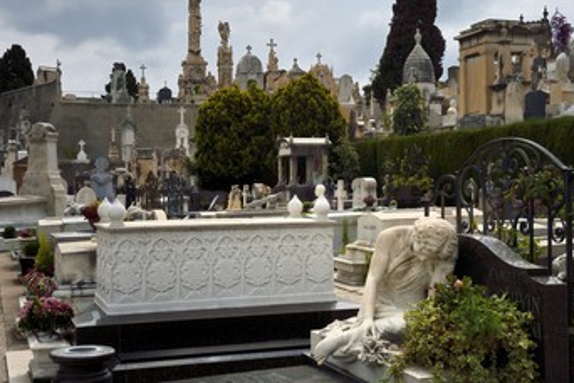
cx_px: 305
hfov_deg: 36.9
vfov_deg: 25.0
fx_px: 861
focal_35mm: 54
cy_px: 171
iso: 200
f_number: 14
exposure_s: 1/200
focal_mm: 44
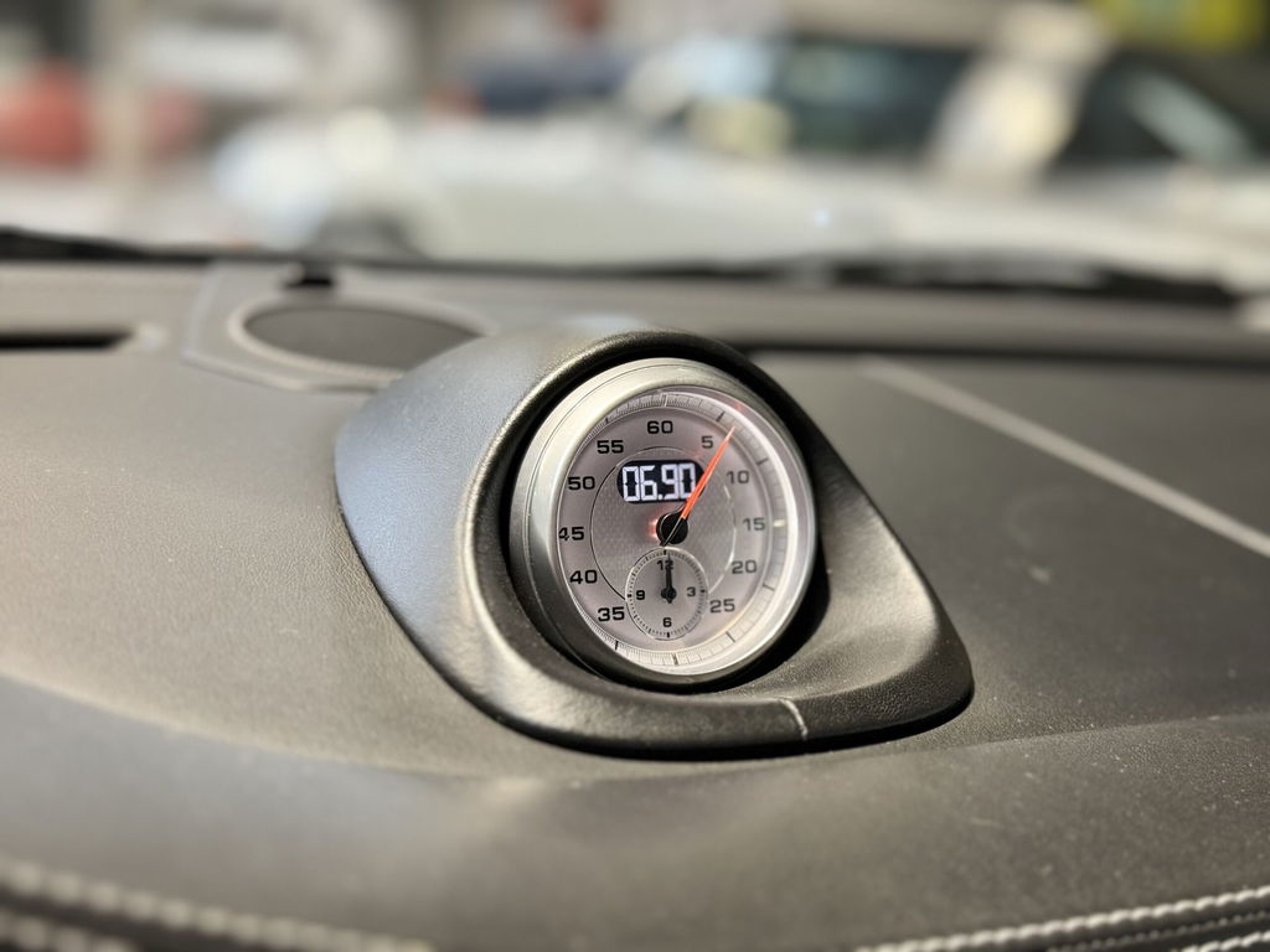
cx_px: 635
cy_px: 476
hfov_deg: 39.7
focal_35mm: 48
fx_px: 1761
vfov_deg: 30.3
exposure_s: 1/33
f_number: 1.78
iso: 320
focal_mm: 6.86
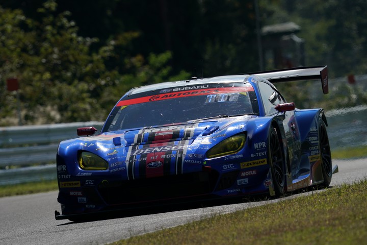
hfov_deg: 3.6
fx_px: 5821
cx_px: 184
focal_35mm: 571
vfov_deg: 2.4
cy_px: 122
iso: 200
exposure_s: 1/1000
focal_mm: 571
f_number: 10
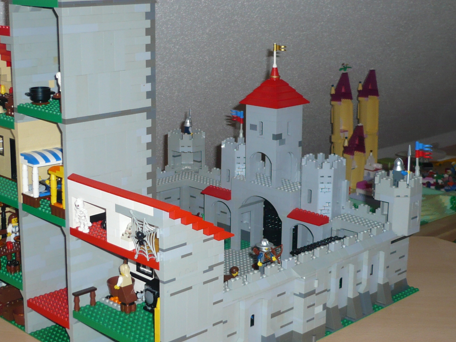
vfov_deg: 24.0
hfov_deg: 31.6
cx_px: 188
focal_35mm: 61
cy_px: 174
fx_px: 804
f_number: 2.8
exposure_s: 1/30
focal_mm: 5.8
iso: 100
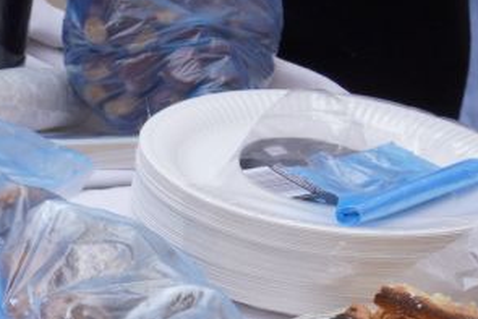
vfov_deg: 7.2
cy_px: 666
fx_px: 2414
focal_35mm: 182
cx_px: -623
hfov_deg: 10.0
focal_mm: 24.1
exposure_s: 1/160
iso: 100
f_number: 4
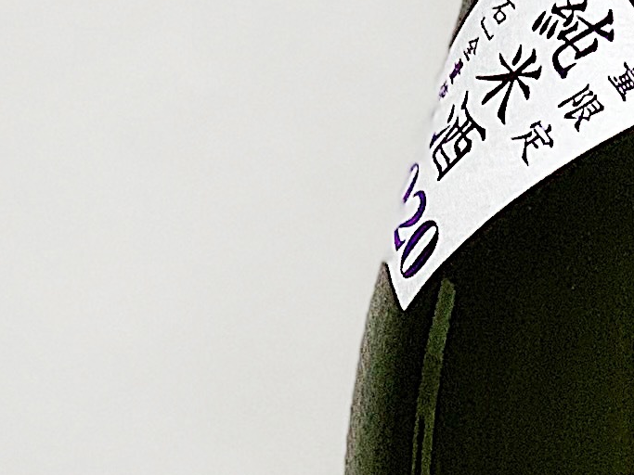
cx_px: 638
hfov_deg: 6.4
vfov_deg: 4.8
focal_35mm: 307
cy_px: 391
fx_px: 5622
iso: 80
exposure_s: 1/99
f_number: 2.4
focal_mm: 6
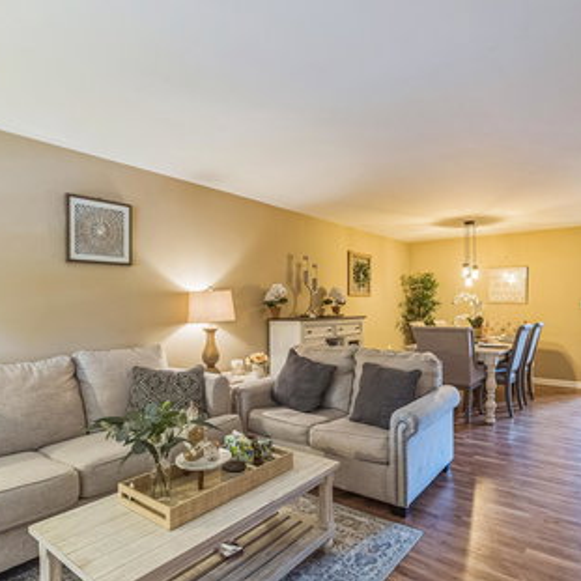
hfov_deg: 72.1
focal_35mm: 21
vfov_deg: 72.1
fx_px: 399
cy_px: 297
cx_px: 305
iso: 1250
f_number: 5.6
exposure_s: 1/20
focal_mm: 16
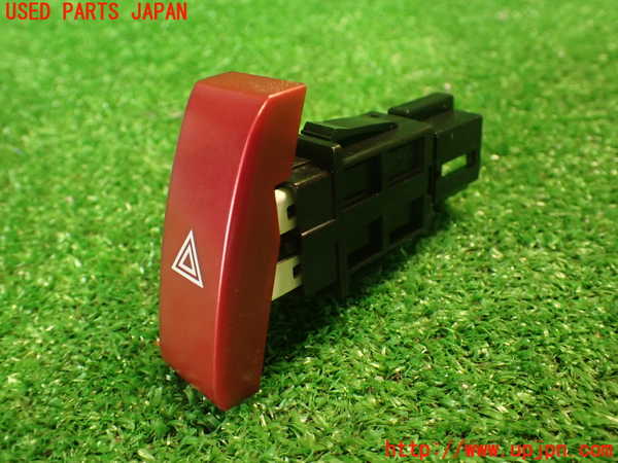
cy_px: 232
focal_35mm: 32
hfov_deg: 56.8
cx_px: 309
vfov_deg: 44.2
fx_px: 571
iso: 500
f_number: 2.4
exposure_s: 1/30
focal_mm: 5.79
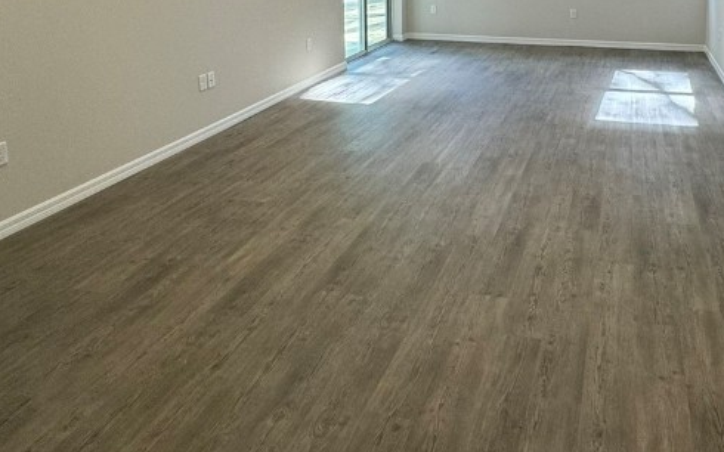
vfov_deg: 36.3
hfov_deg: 59.8
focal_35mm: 31
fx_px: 612
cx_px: 482
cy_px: -6
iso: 100
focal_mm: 2.22
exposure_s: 1/120
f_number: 2.2
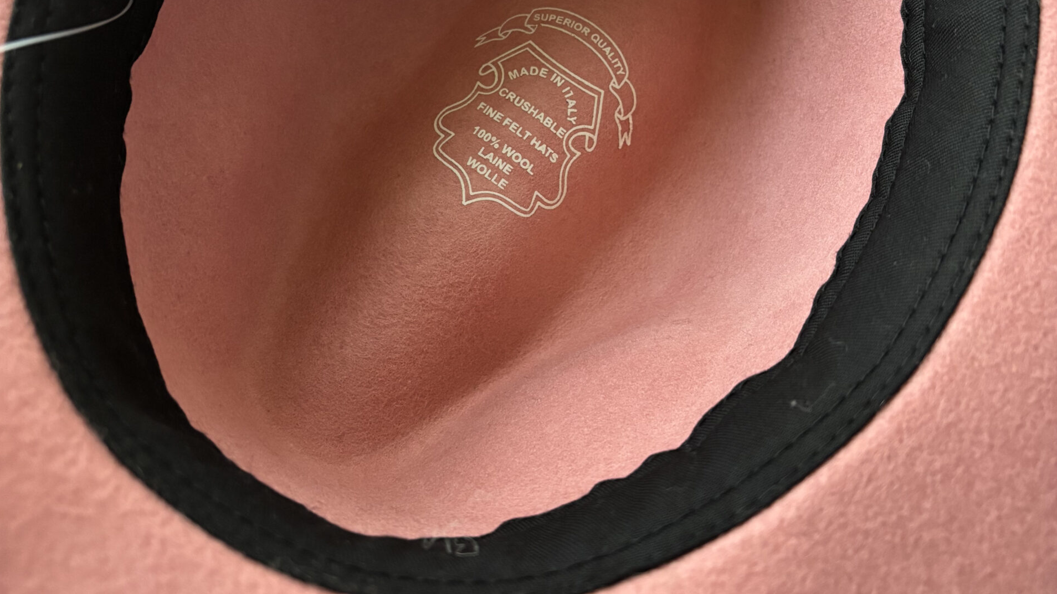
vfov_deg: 30.4
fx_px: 1065
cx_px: 529
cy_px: 116
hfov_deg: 52.8
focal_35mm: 38
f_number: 1.6
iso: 500
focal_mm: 5.96
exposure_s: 1/52
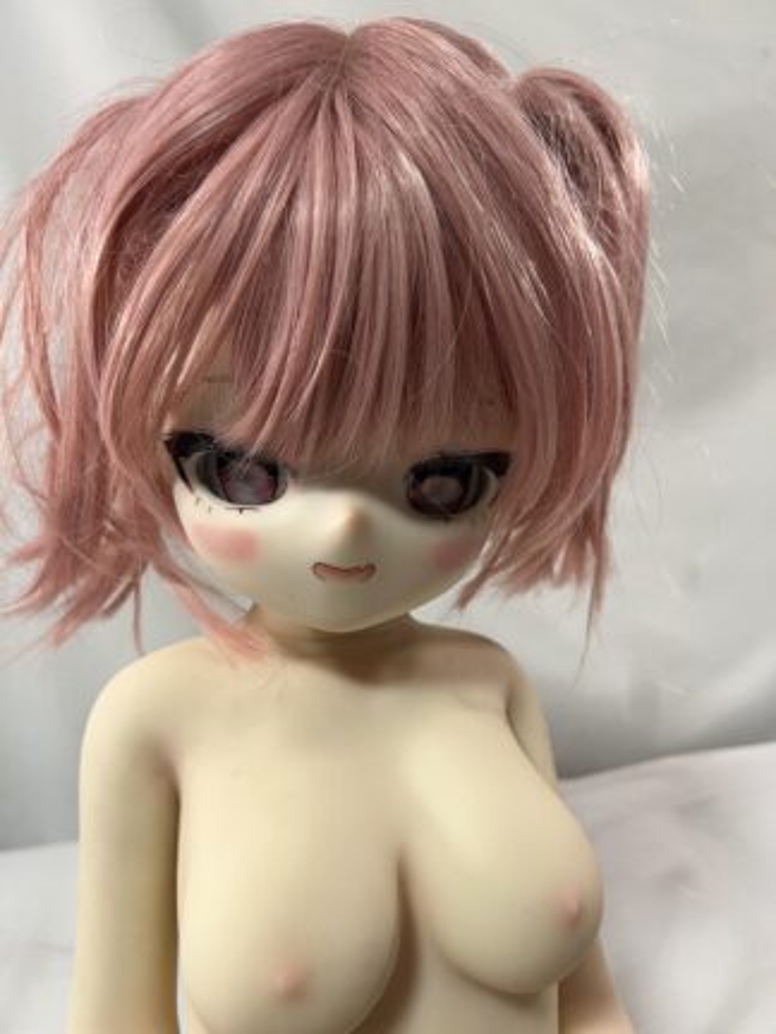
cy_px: 517
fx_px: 777
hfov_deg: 53.1
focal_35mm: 26
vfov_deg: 67.3
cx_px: 388
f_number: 1.5
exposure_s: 1/93
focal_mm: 5.7
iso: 125
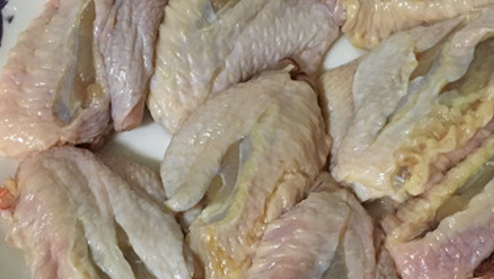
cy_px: 186
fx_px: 826
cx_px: 272
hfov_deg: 33.3
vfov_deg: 19.1
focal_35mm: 63
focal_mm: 4.15
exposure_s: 1/17
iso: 200
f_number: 2.2
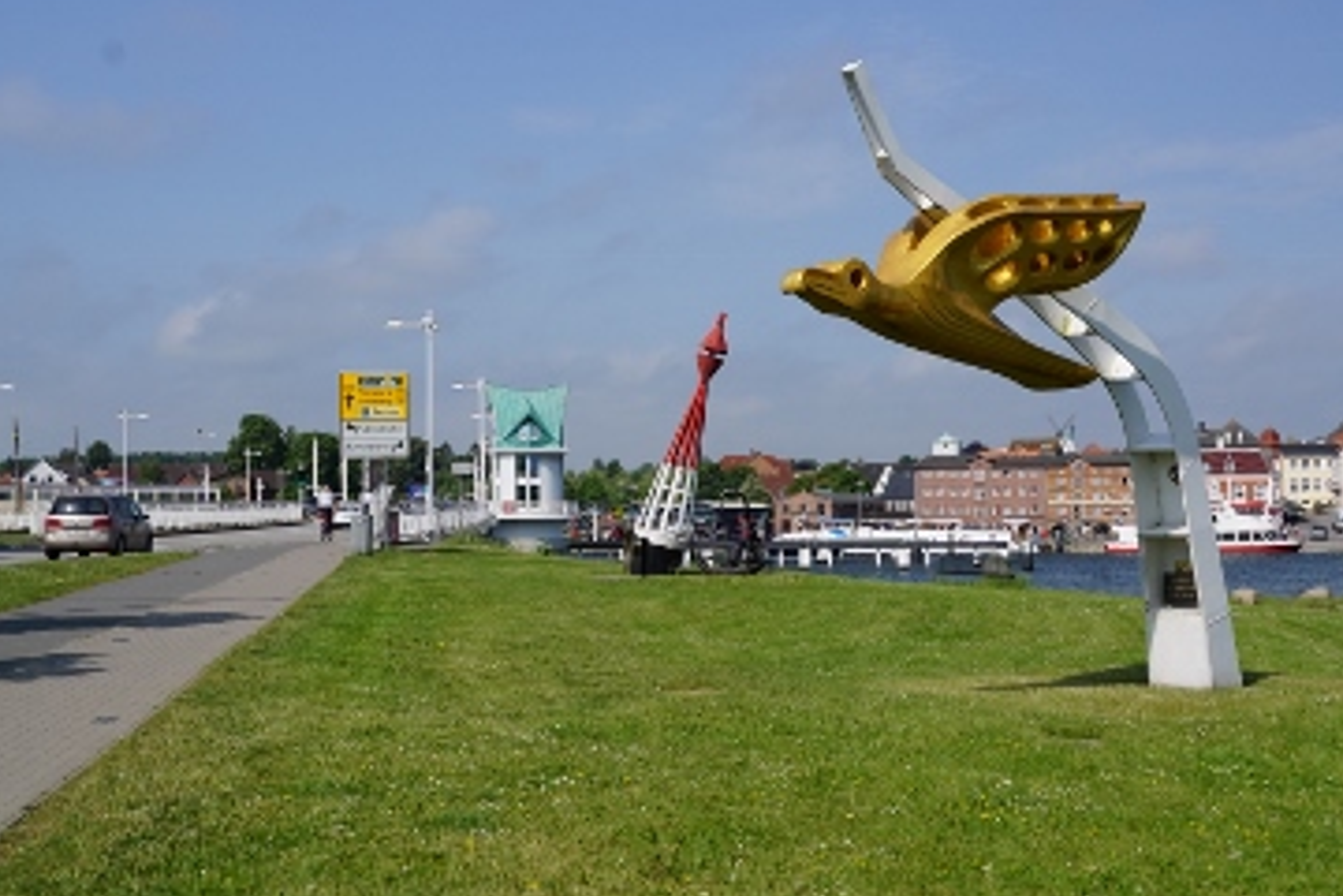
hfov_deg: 39.6
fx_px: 1865
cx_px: 720
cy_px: 476
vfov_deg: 27.0
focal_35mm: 50
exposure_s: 1/320
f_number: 10
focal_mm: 30
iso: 100
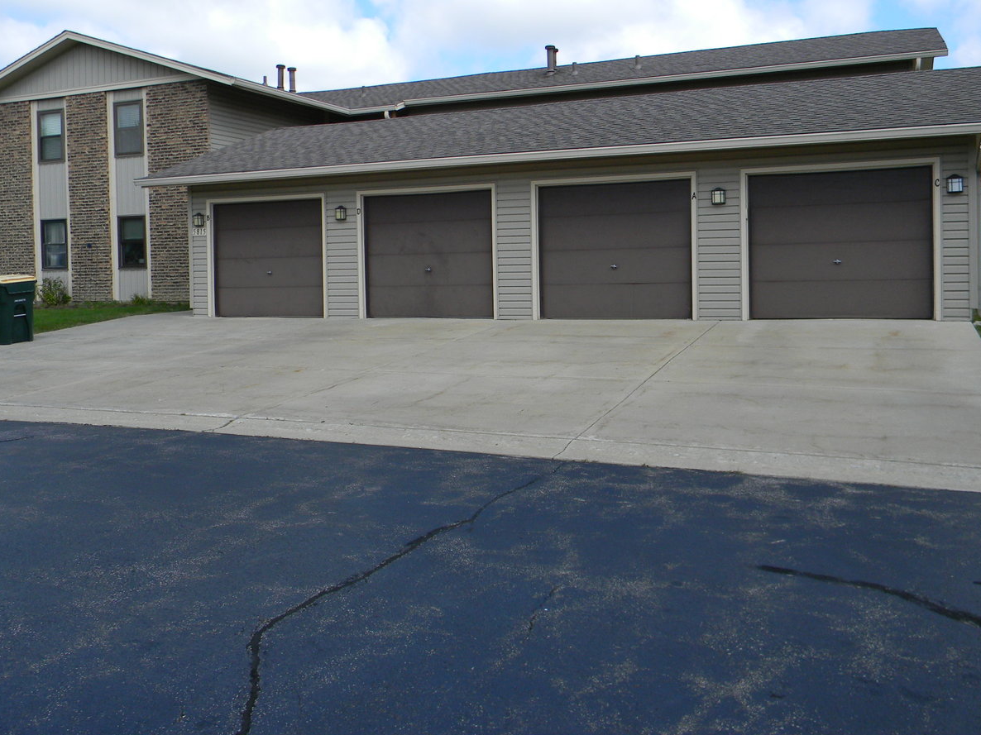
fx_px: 963
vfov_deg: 41.6
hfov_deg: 54.0
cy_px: 294
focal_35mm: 34
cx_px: 471
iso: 80
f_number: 3.5
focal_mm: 5
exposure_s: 1/654
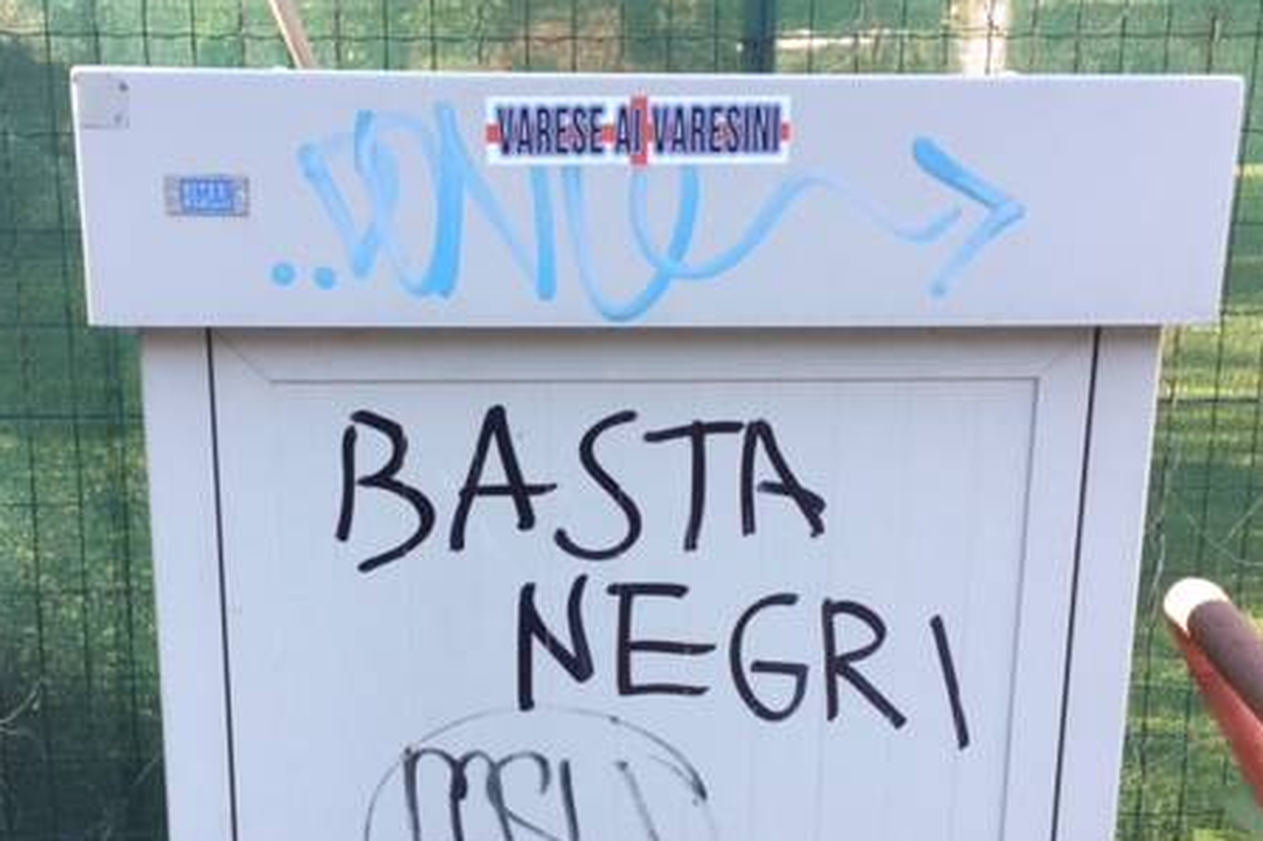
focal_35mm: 43
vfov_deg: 30.9
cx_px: 557
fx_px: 1508
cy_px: 560
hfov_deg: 45.4
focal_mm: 4.15
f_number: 2.2
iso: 50
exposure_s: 1/100
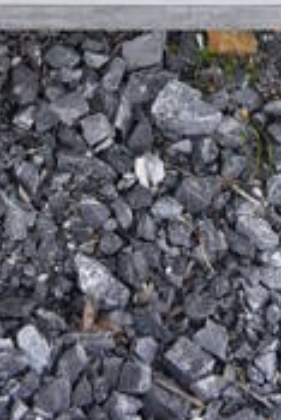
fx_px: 1647
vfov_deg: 11.5
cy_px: -647
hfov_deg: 9.7
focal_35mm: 141
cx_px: 108
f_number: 6.3
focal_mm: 18
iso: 200
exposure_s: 1/160
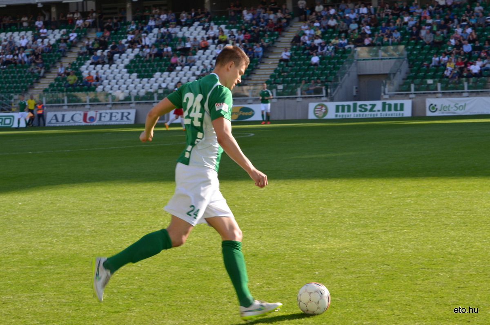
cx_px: 245
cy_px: 162
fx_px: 1426
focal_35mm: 105
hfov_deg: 19.5
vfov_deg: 13.0
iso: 200
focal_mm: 70
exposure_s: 1/250
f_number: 8
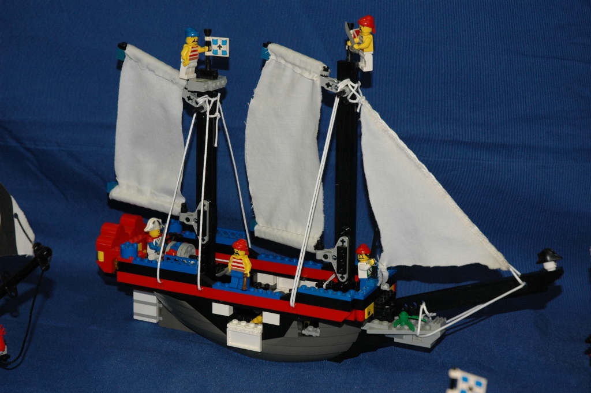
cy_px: 196
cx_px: 296
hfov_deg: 26.0
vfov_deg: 17.5
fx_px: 1279
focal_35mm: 78
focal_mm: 52
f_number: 6.3
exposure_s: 1/30
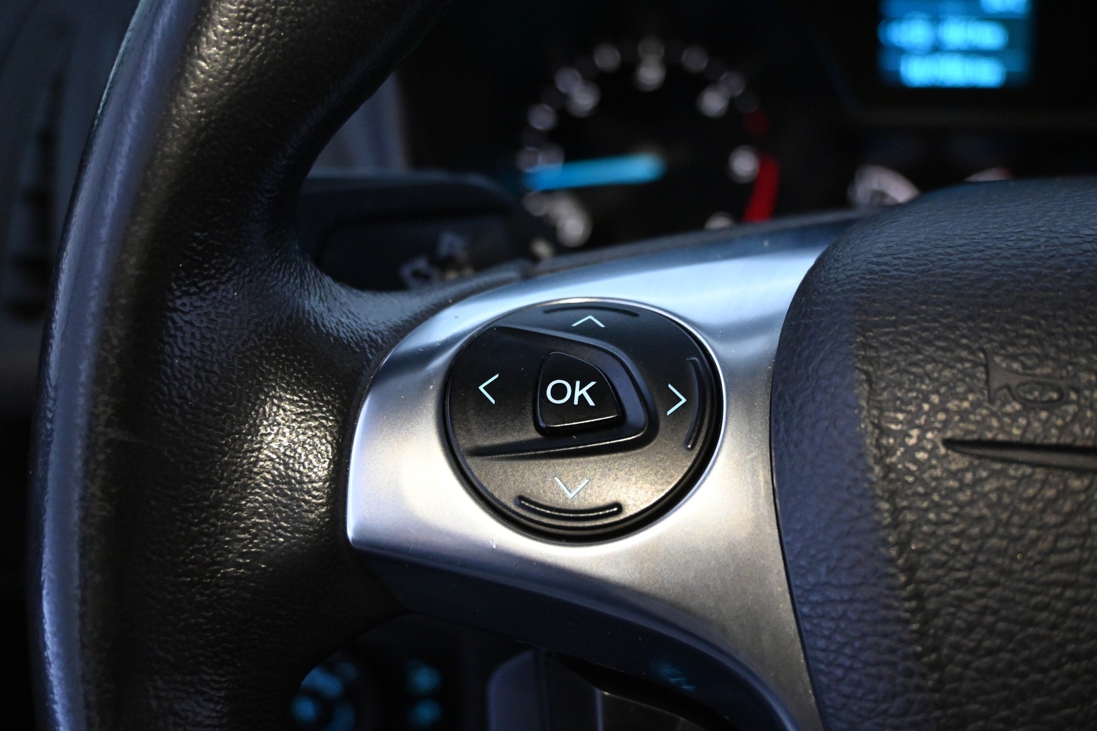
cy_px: 366
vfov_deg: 36.2
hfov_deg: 52.2
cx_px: 548
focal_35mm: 37
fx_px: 1120
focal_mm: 24.5
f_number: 4.2
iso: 4500
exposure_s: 1/60
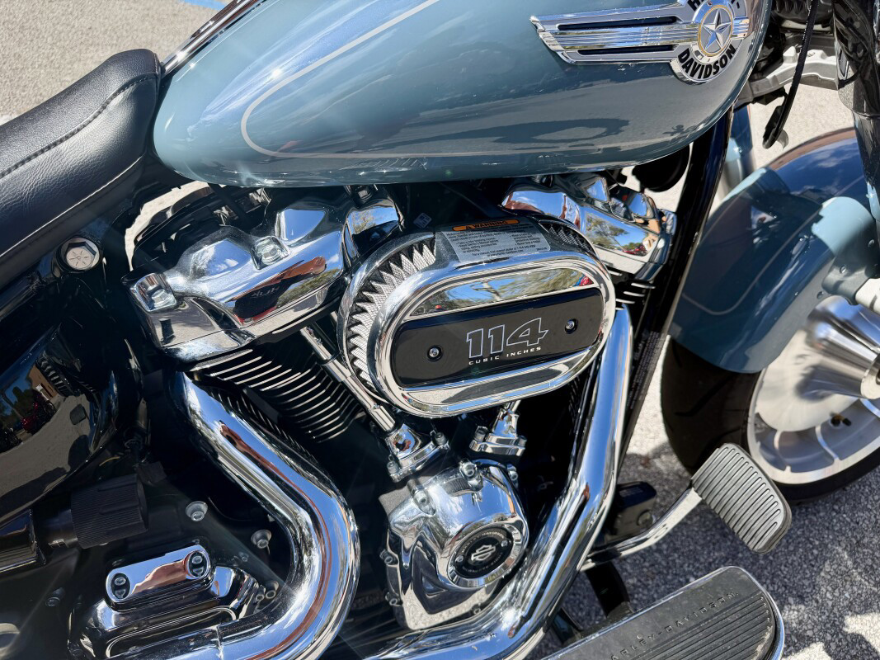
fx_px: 610
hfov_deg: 71.6
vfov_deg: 56.8
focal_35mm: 24
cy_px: 330
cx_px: 440
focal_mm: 6.76
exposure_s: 1/2907
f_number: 1.78
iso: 80
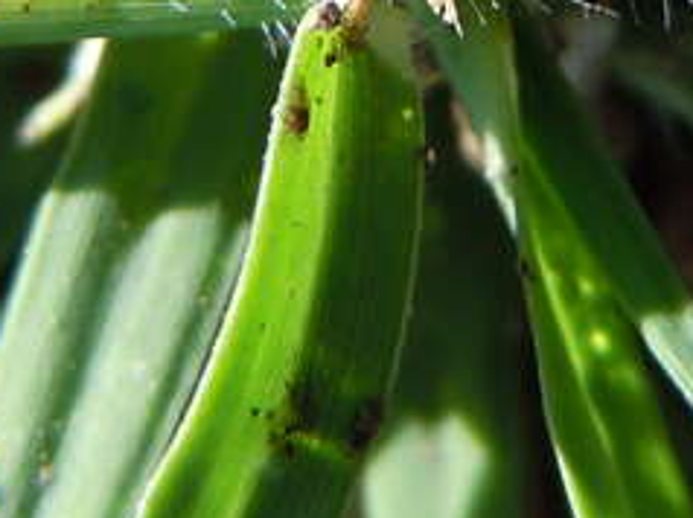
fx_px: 2020
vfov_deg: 14.2
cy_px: -84
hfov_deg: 19.5
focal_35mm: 101
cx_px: 379
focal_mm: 5.4
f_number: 3.5
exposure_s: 1/250
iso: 100
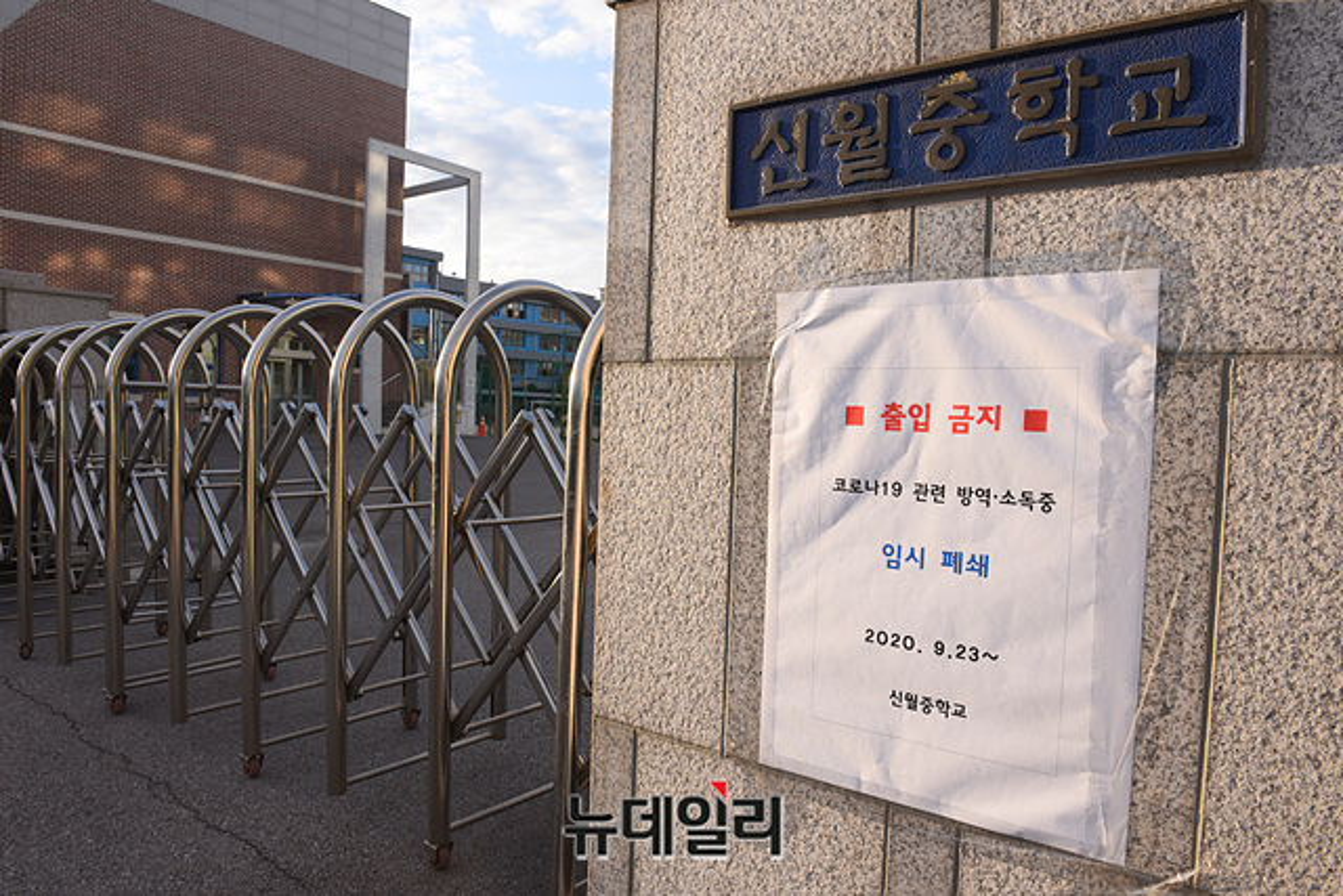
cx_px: 672
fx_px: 895
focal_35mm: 24
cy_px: 448
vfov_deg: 53.2
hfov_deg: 73.7
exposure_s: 1/125
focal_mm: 24
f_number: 13
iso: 400
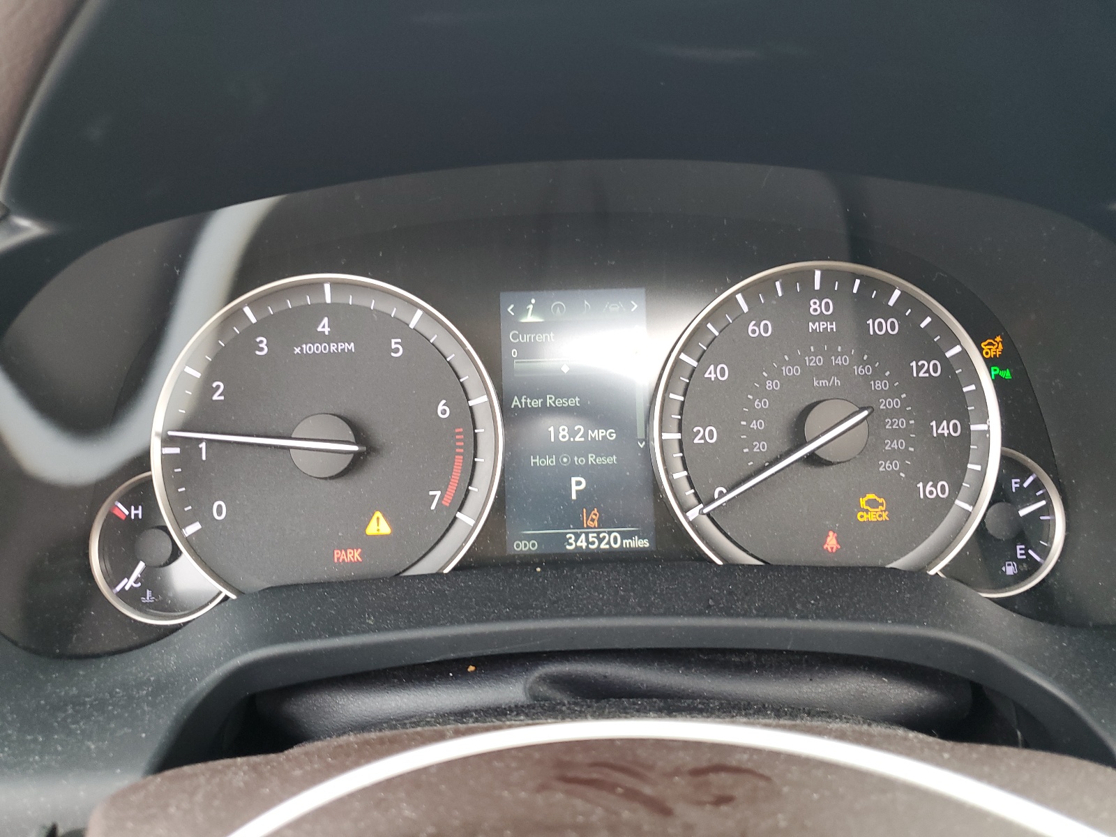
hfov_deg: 67.3
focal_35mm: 26
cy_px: 418
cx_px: 558
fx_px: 838
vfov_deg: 53.1
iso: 75
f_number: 1.5
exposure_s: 1/60.2
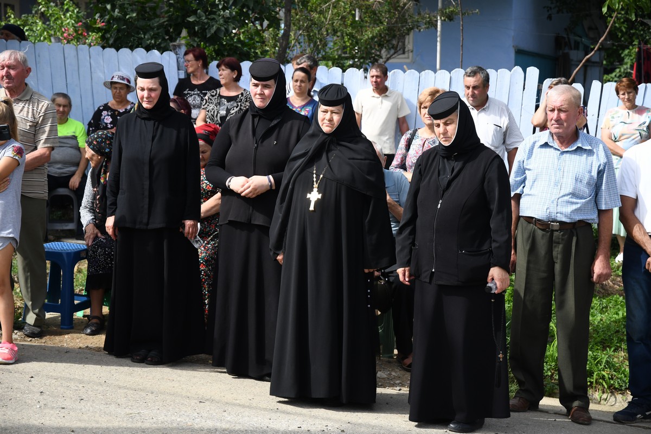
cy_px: 217
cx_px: 326
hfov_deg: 27.0
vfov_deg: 18.2
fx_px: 1356
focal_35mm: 75
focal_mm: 50
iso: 400
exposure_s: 1/2500
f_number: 3.5
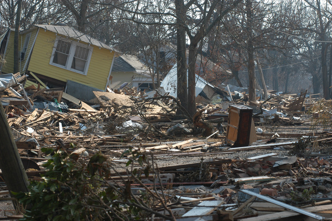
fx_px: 1106
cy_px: 110
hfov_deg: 17.1
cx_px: 166
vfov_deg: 11.4
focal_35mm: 120
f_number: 9
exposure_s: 1/320
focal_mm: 80
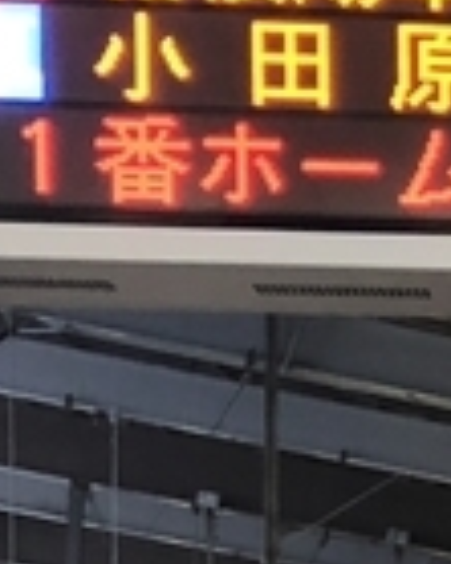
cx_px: 1662
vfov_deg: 9.0
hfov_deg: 6.3
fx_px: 3474
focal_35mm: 208
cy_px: 868
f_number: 1.8
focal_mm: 3.99
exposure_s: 1/25
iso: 40
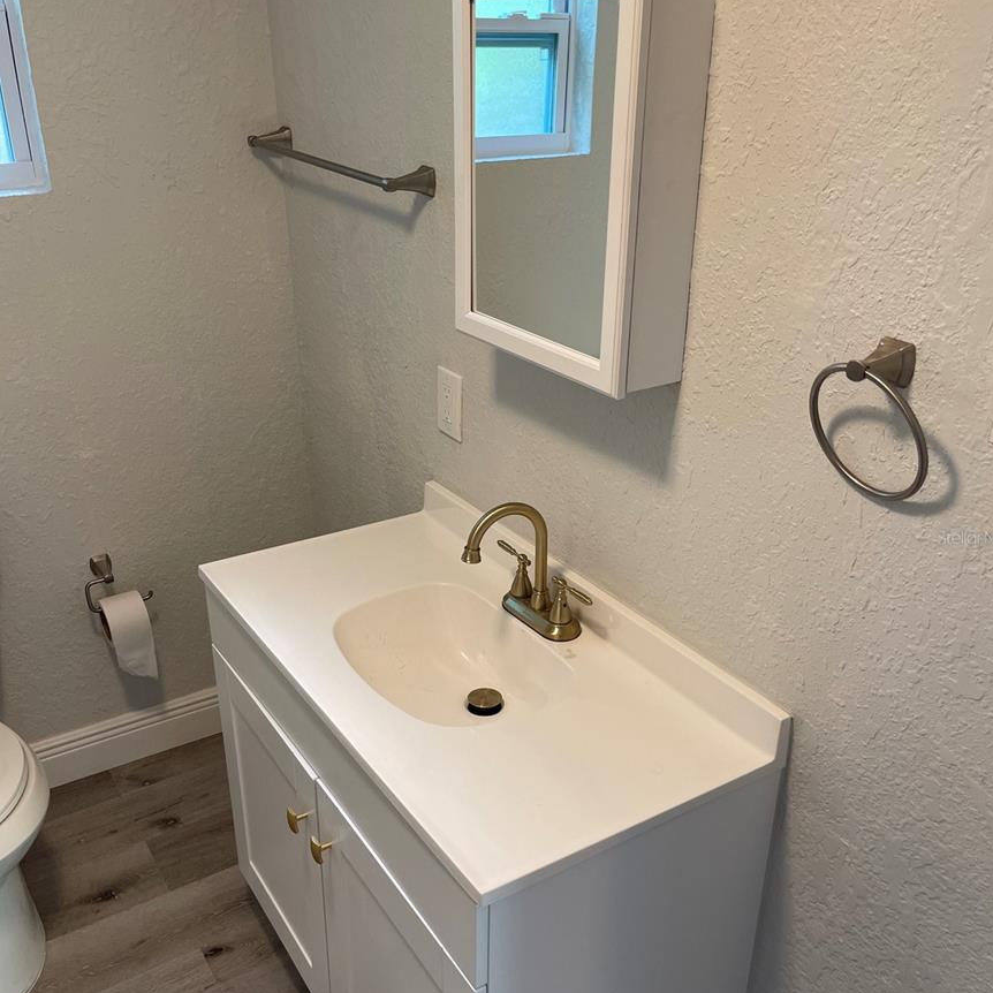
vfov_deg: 51.0
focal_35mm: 32
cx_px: 500
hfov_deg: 51.1
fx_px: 1039
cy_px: 537
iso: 64
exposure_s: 1/60
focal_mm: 5.1
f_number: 1.6
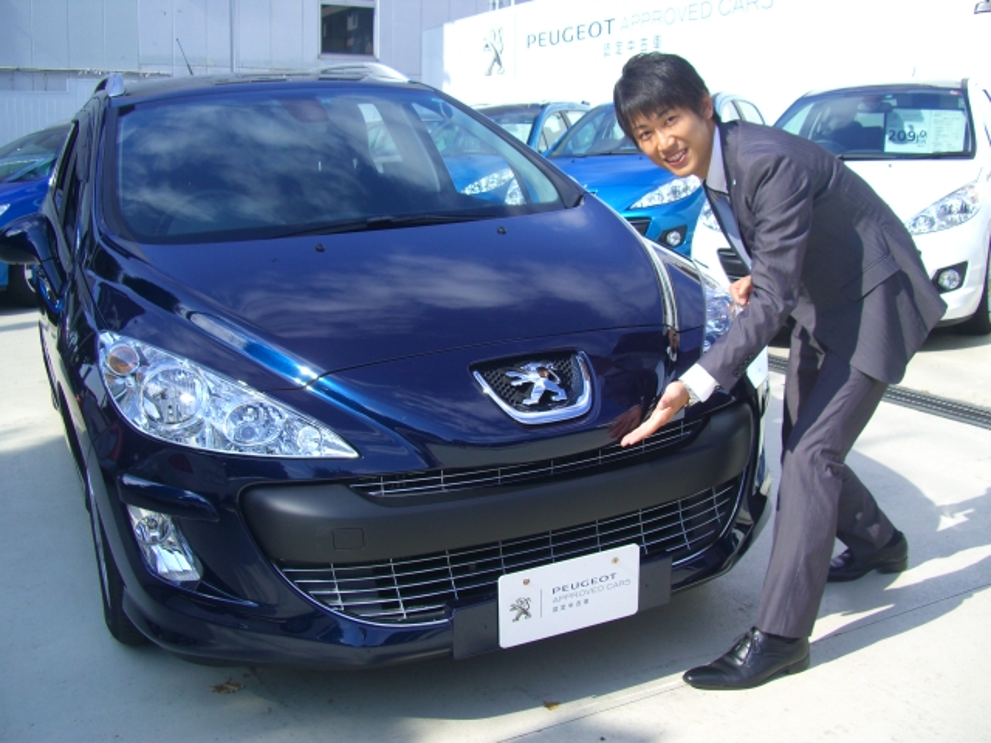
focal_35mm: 38
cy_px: 372
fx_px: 1088
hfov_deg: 49.0
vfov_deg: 37.7
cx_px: 496
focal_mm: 7.9
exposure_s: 1/160
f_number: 5.6
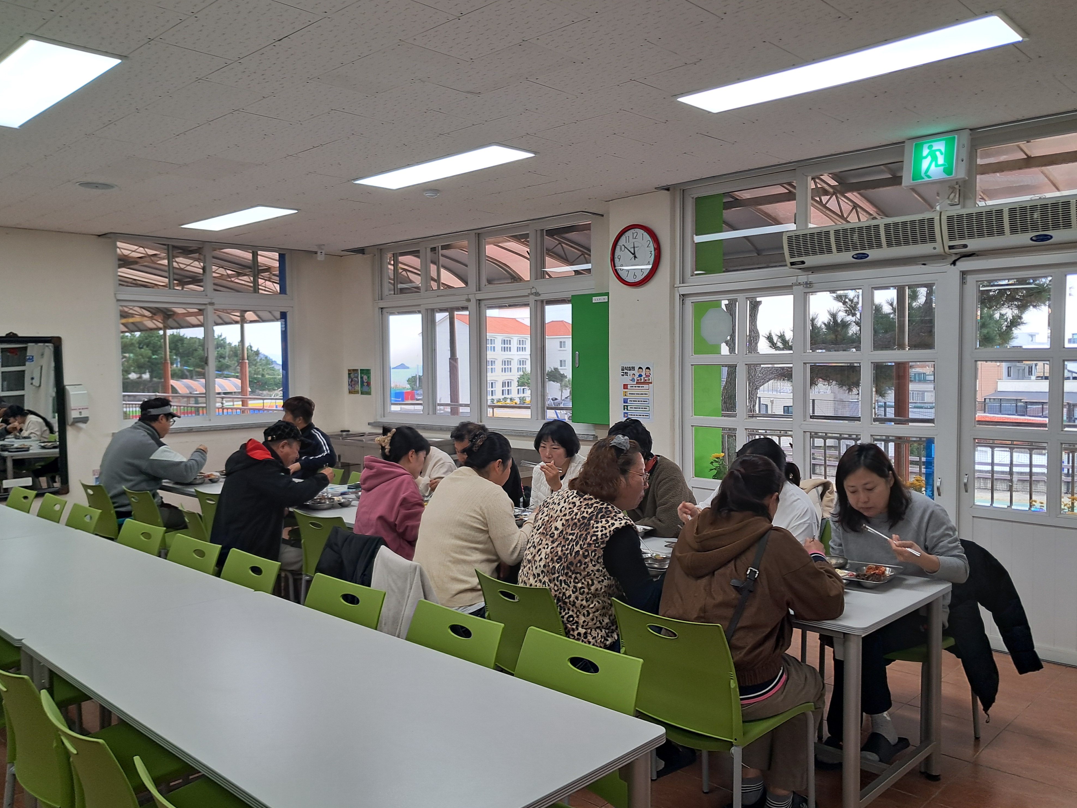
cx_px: 553
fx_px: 871
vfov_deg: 49.7
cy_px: 413
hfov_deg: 63.4
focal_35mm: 28
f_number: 1.8
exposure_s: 1/50
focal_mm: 4
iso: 50
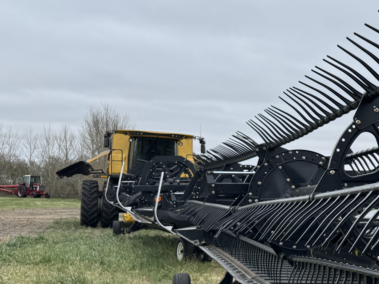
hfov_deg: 26.4
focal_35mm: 64
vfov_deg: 22.7
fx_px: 701
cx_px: 472
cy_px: 212
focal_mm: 6.76
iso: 80
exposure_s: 1/802
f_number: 1.78
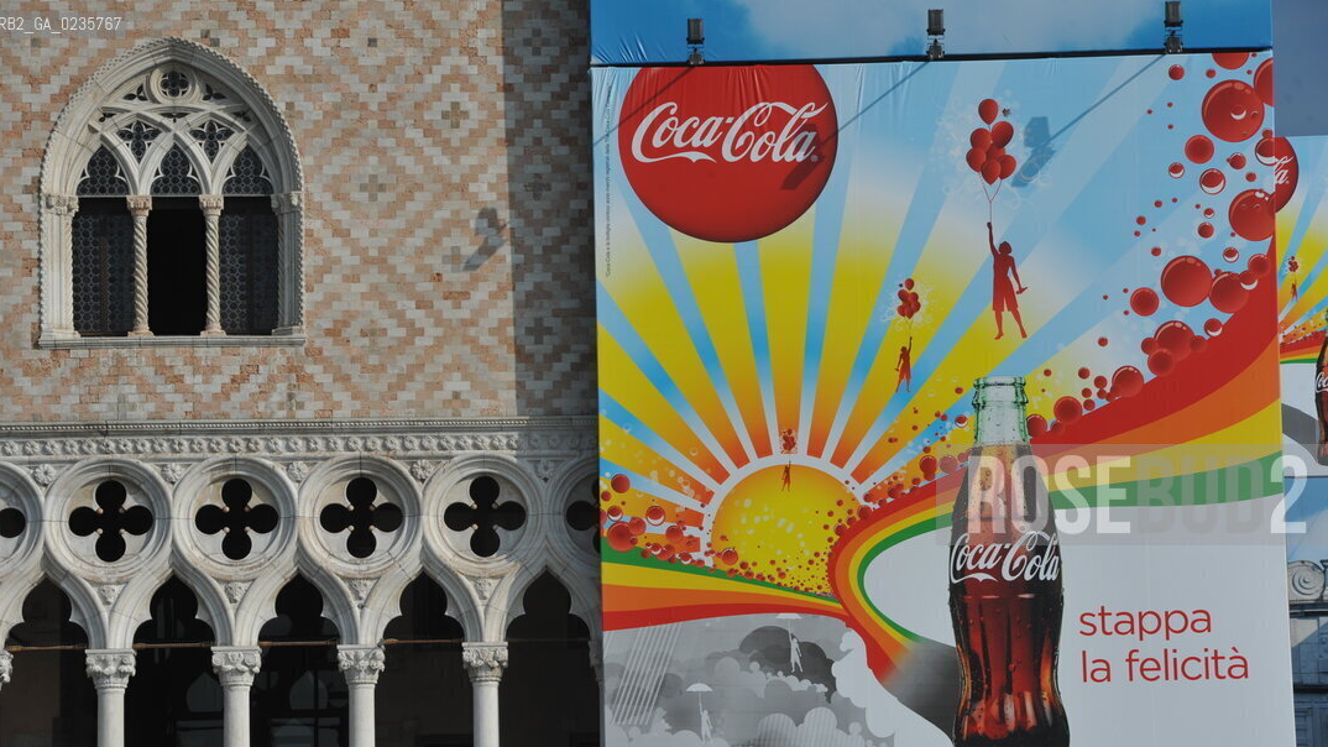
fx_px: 5387
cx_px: 663
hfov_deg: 14.1
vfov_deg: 7.9
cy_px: 420
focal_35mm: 153
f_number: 13
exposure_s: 1/640
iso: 200
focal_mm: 145
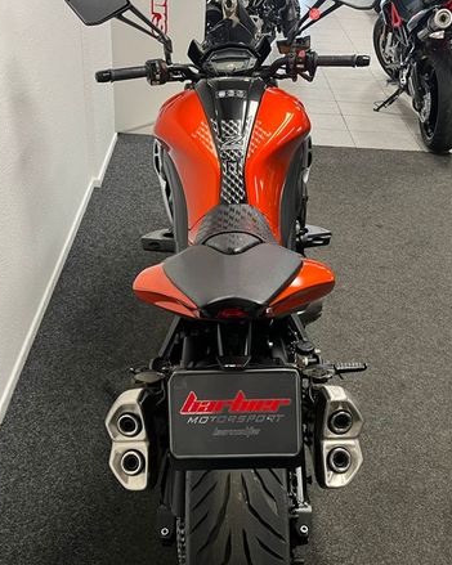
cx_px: 228
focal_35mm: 37
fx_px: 619
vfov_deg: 49.0
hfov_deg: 40.1
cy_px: 308
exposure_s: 1/50
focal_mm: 5.1
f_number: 1.6
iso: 125
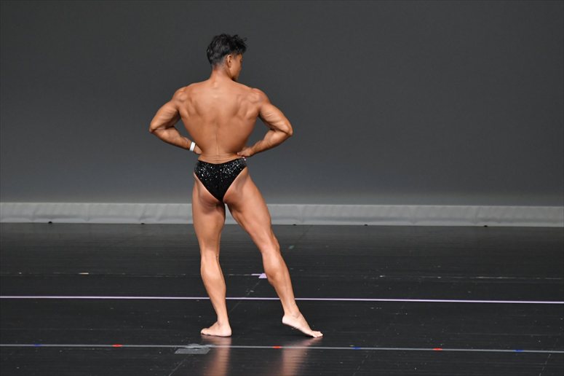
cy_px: 188
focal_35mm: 345
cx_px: 282
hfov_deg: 6.0
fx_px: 5402
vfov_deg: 4.0
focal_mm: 230
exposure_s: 1/400
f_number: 5.6
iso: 4000
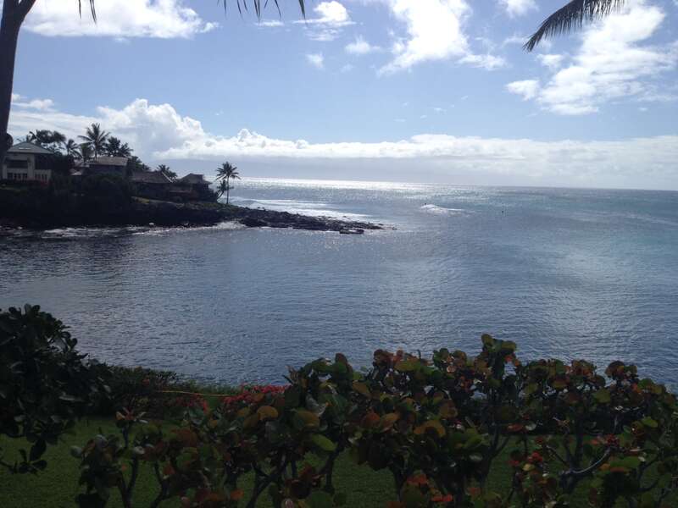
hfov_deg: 52.6
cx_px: 339
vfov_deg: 40.7
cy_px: 254
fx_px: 686
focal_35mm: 35
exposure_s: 1/3247
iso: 50
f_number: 2.4
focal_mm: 4.28
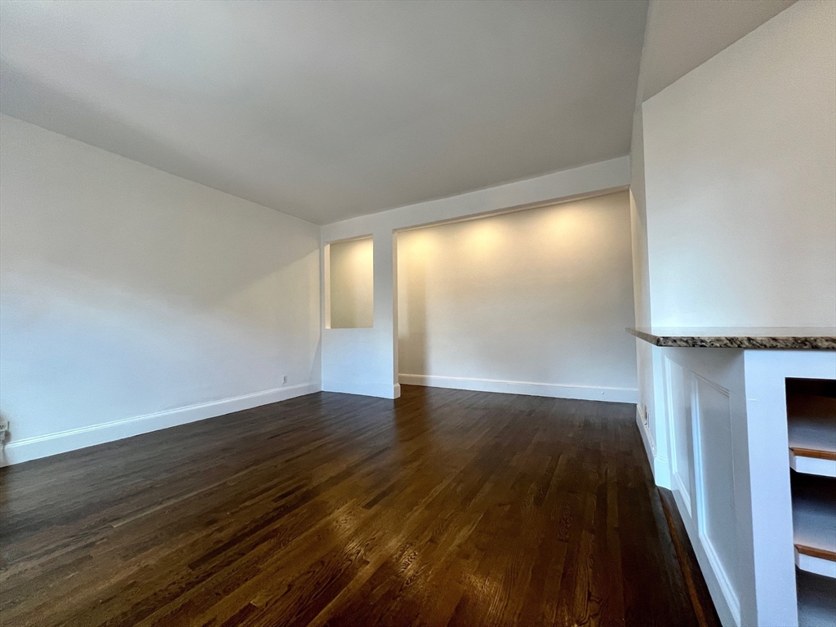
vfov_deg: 89.9
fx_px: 314
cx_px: 418
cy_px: 314
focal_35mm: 13
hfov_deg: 106.2
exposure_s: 1/120
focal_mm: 1.57
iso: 125
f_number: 1.8
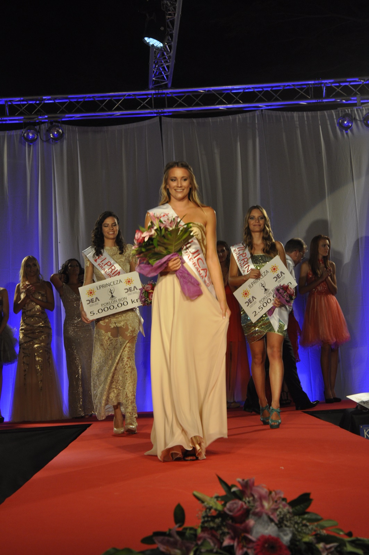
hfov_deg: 18.1
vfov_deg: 27.0
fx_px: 1156
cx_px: 184
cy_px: 278
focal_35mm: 75
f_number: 5.6
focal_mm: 50
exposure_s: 1/100
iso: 720
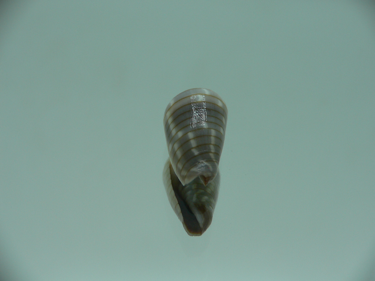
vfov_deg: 40.7
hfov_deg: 52.6
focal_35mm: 35
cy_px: 140
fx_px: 379
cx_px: 188
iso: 80
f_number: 2.8
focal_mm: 4.6
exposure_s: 1/80
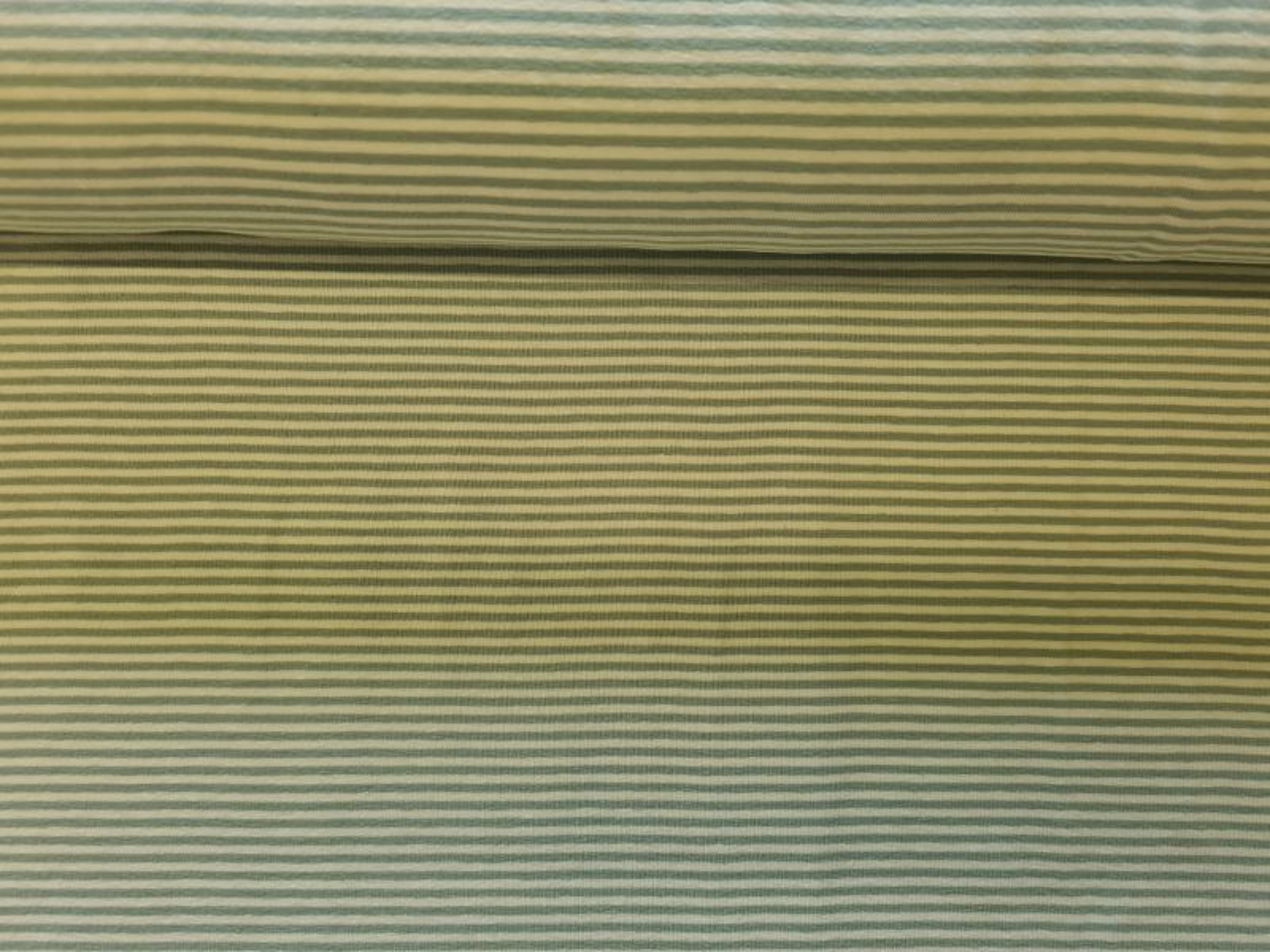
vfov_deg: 53.1
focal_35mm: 26
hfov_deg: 67.3
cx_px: 635
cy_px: 476
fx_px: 954
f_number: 1.8
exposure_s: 1/109
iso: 50
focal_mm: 5.4
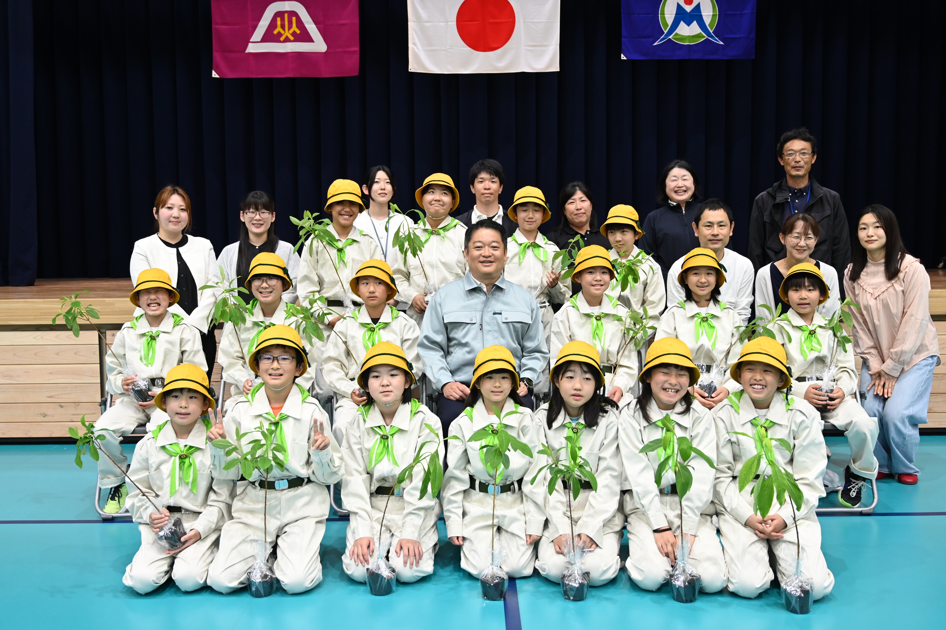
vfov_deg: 38.3
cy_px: 315
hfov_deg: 55.1
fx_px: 906
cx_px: 473
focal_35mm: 34
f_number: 4
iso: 2000
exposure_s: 1/125
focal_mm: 34.5
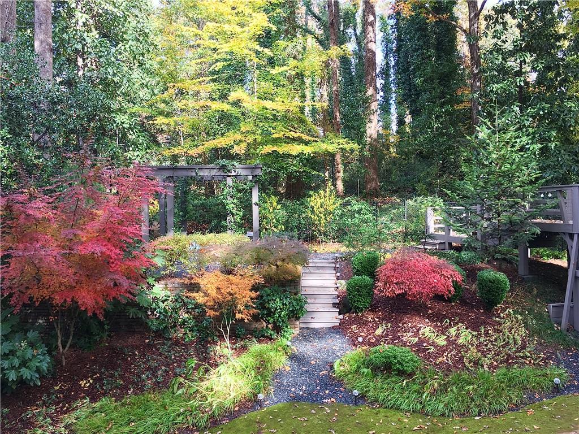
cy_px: 217
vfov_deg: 48.2
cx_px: 290
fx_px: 485
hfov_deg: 61.7
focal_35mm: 29
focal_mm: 4.15
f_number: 2.2
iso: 25
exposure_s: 1/60
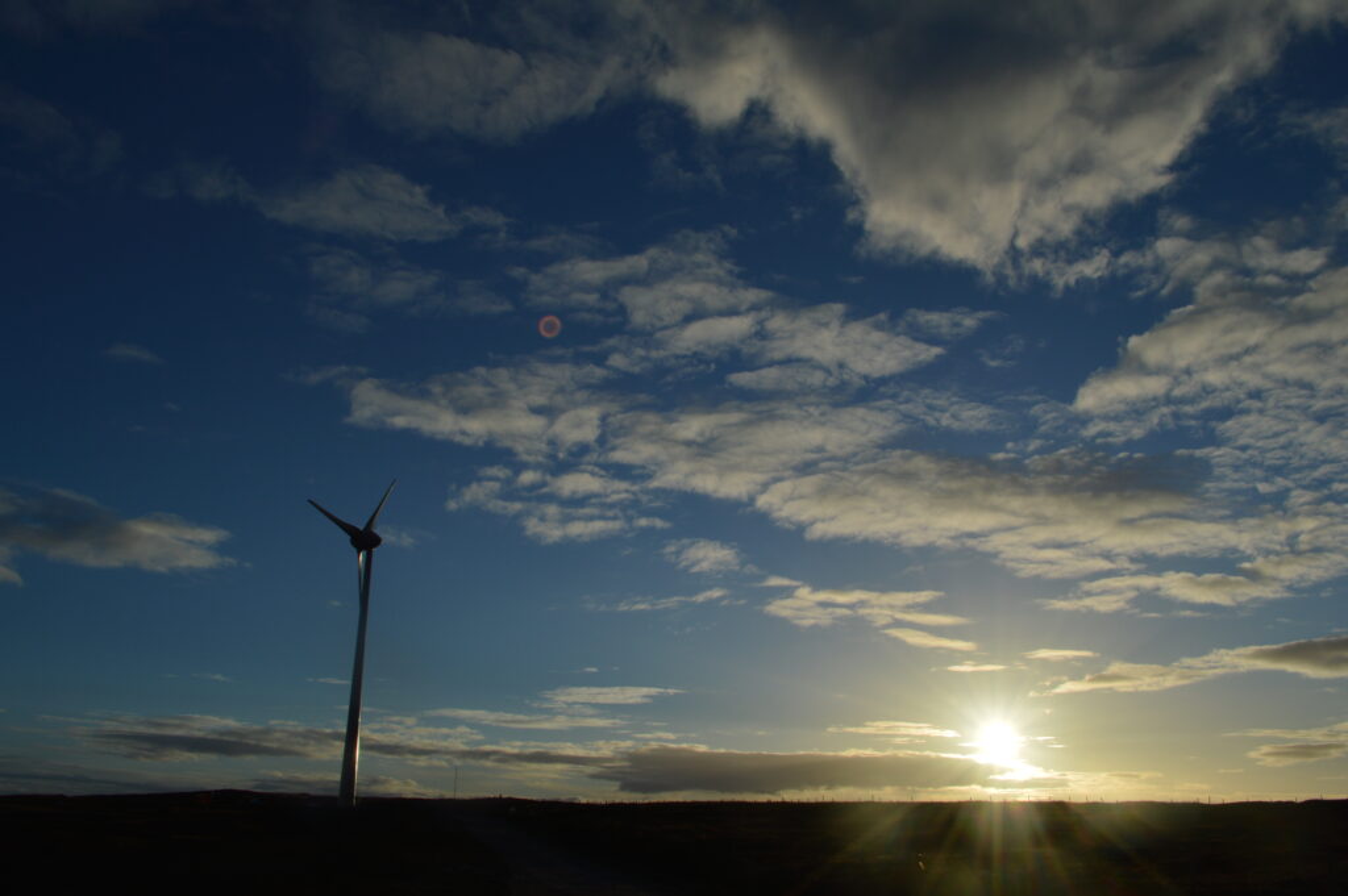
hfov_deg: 67.4
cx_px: 674
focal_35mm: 27
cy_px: 448
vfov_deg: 47.9
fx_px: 1010
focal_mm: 18
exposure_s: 1/500
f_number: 14
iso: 100
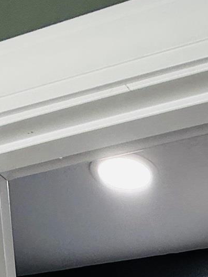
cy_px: 574
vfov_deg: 18.3
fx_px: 489
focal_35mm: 61
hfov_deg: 22.6
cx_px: 233
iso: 160
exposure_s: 1/120
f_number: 2.2
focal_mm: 2.22
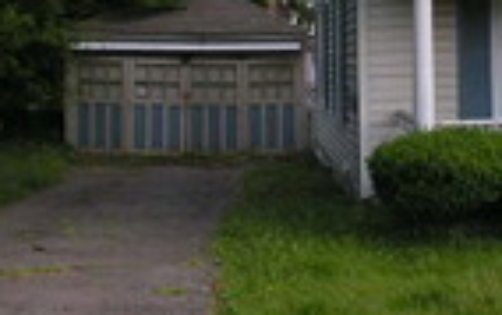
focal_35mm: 98
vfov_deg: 13.0
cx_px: 516
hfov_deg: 20.4
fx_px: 1342
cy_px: -78
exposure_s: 1/60
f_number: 4
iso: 50
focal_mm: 5.8
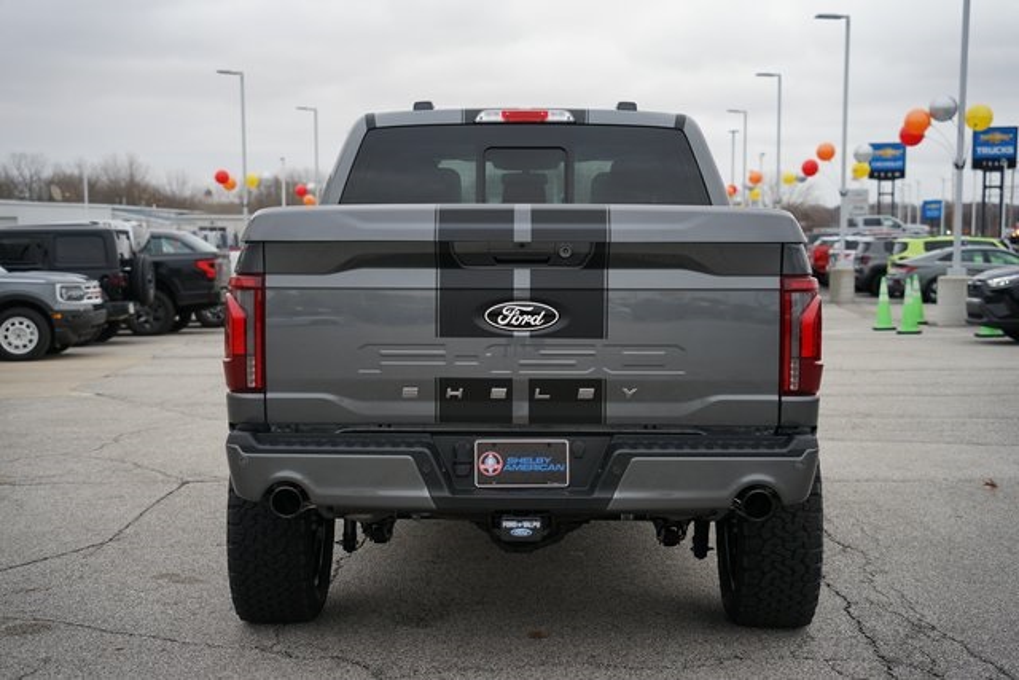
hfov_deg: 34.5
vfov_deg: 23.4
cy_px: 340
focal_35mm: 58
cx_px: 510
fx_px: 1642
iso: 200
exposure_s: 1/60
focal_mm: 58
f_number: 4
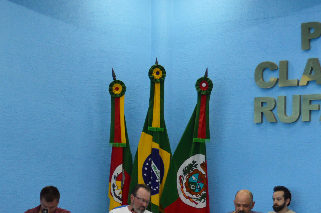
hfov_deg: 22.8
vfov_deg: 15.0
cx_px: 108
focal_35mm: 89
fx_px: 793
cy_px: 217
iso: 400
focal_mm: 22
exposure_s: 1/50
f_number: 4
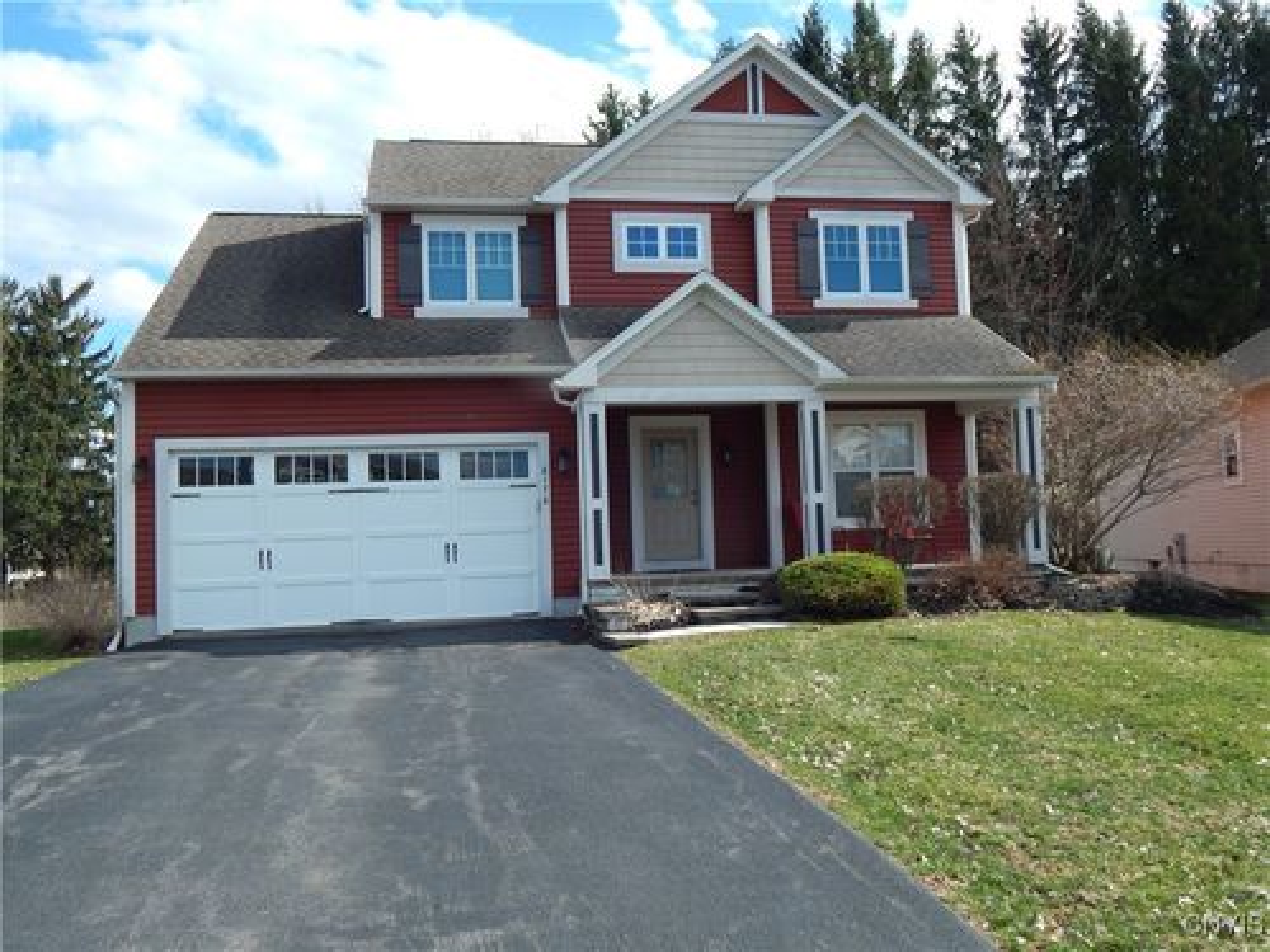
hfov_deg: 58.4
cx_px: 635
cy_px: 476
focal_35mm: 31
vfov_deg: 45.4
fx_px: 1137
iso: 125
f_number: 3.2
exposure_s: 1/1000
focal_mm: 5.6
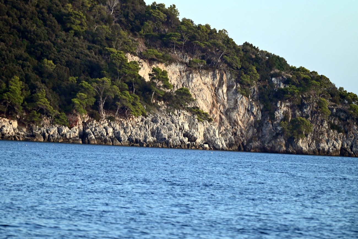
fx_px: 2983
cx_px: 179
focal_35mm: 300
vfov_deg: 4.6
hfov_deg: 6.9
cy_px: 120
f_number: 5.6
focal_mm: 300
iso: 400
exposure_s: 1/640
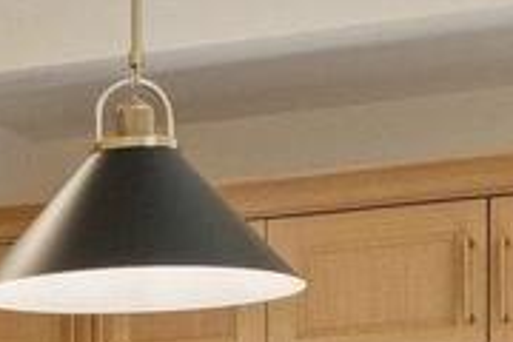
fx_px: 2622
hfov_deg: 10.7
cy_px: 725
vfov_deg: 7.1
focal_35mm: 184
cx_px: -302
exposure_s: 1/160
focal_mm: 23
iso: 2000
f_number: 6.3
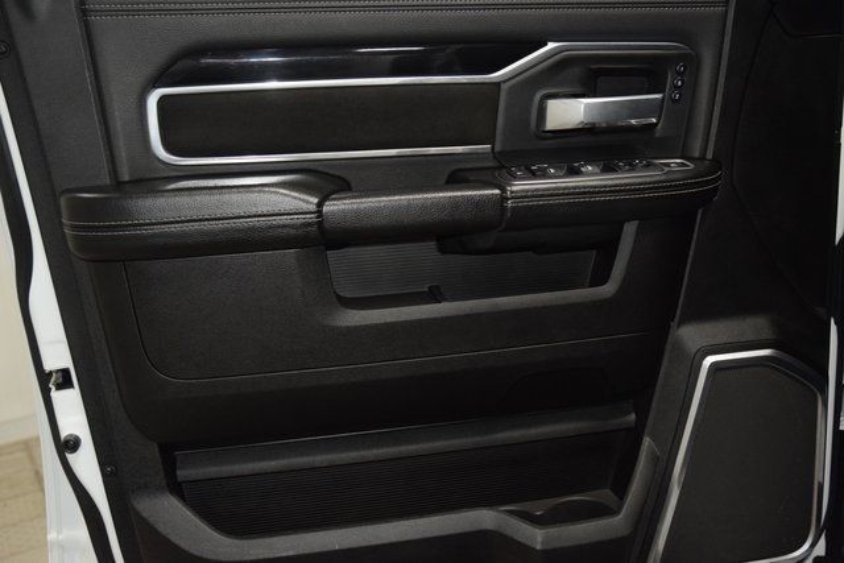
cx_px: 422
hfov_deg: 51.3
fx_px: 879
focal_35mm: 38
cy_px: 282
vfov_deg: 35.5
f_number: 3.8
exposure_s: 1/125
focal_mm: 25
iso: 1600
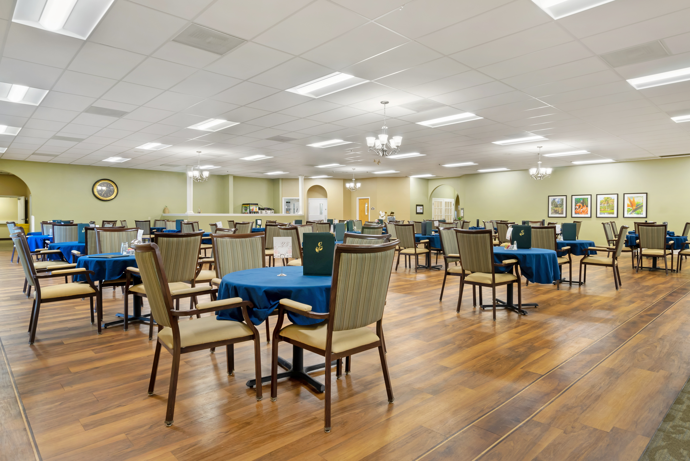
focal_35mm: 19
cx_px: 345
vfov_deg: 64.6
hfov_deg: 86.9
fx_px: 364
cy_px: 230
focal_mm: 19
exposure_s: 1/6
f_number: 11
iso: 400
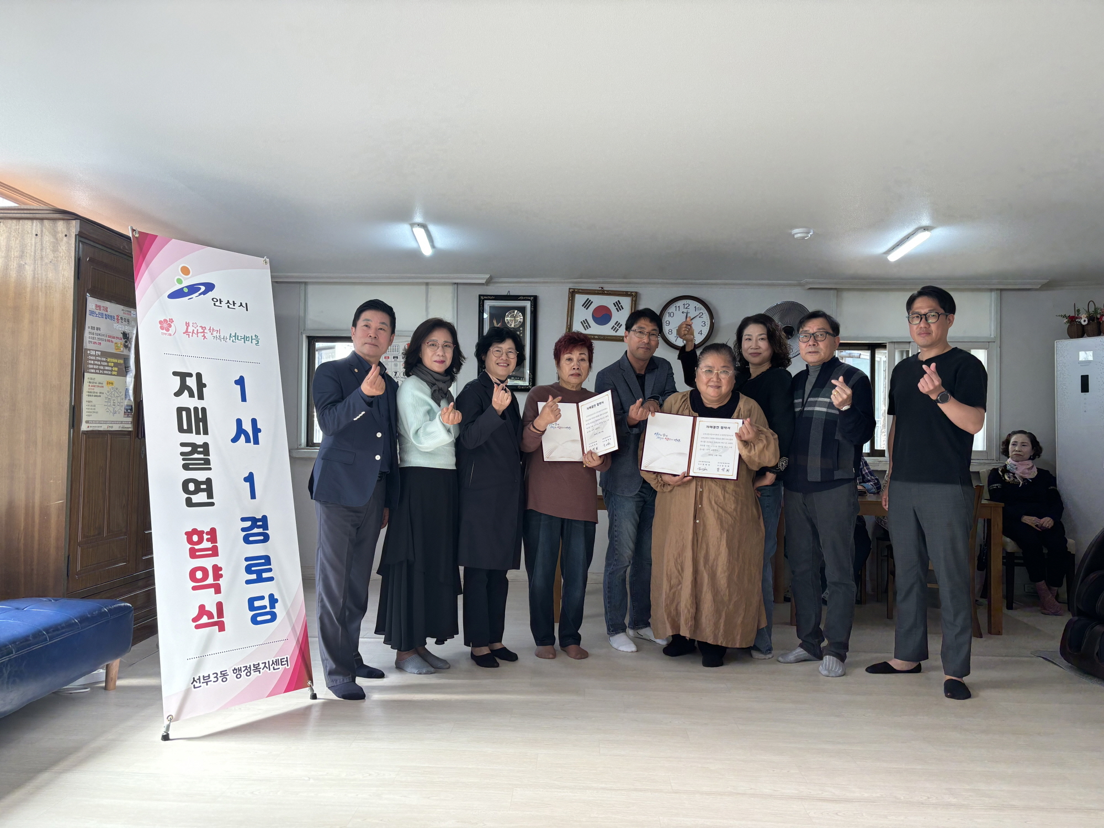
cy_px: 414
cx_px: 552
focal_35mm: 26
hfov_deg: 67.3
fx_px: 829
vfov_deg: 53.1
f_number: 1.6
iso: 64
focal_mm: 5.96
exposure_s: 1/122
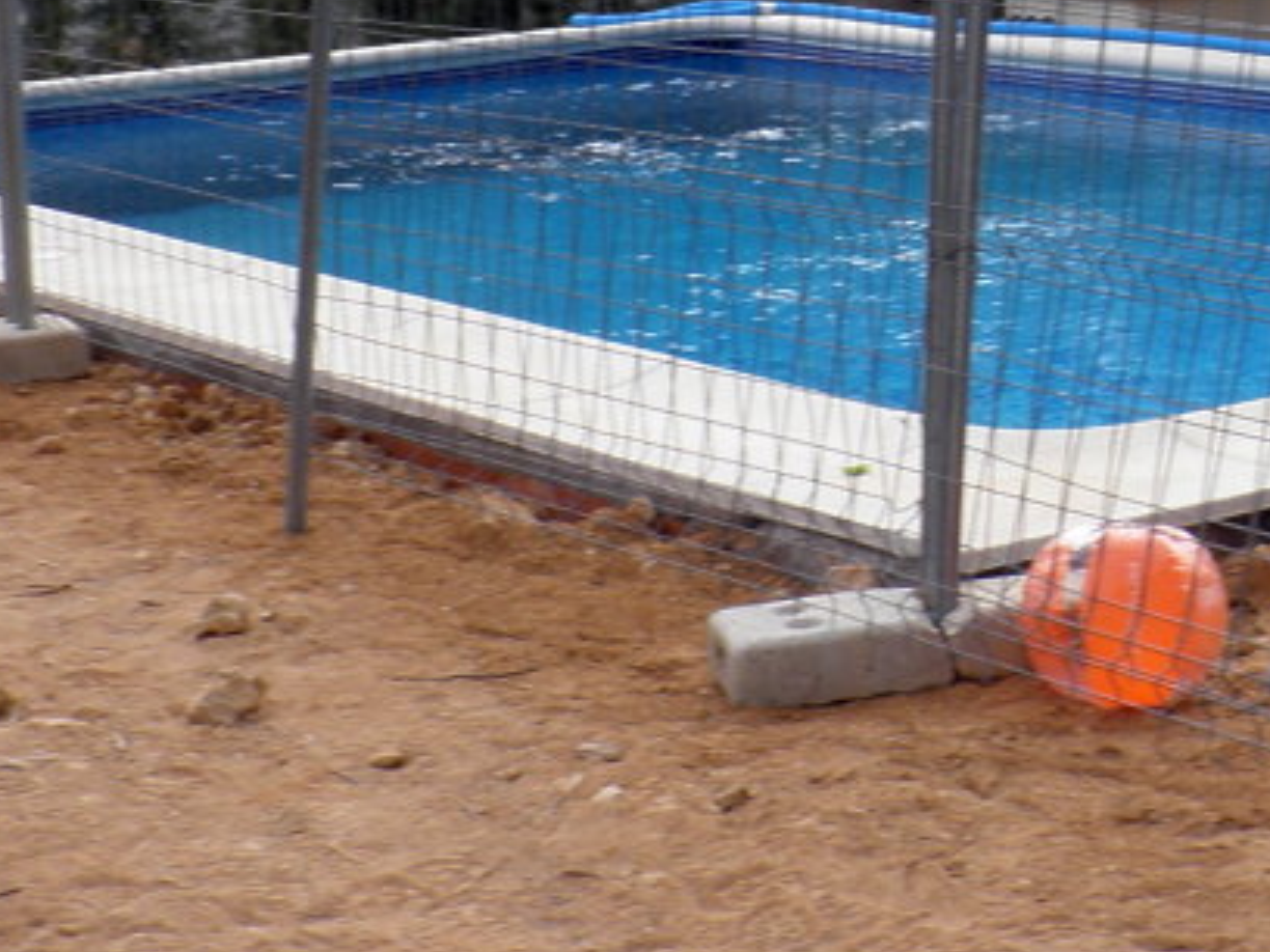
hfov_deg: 17.8
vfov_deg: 13.8
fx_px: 3889
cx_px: 1429
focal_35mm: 106
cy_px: 106
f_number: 5.6
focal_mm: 6.3
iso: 64
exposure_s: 1/100
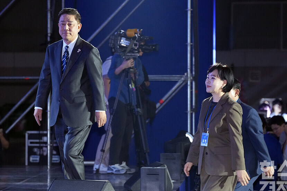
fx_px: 1347
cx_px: 133
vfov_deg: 8.1
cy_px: 96
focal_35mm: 169
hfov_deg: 12.2
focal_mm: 146
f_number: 5
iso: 3200
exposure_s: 1/160
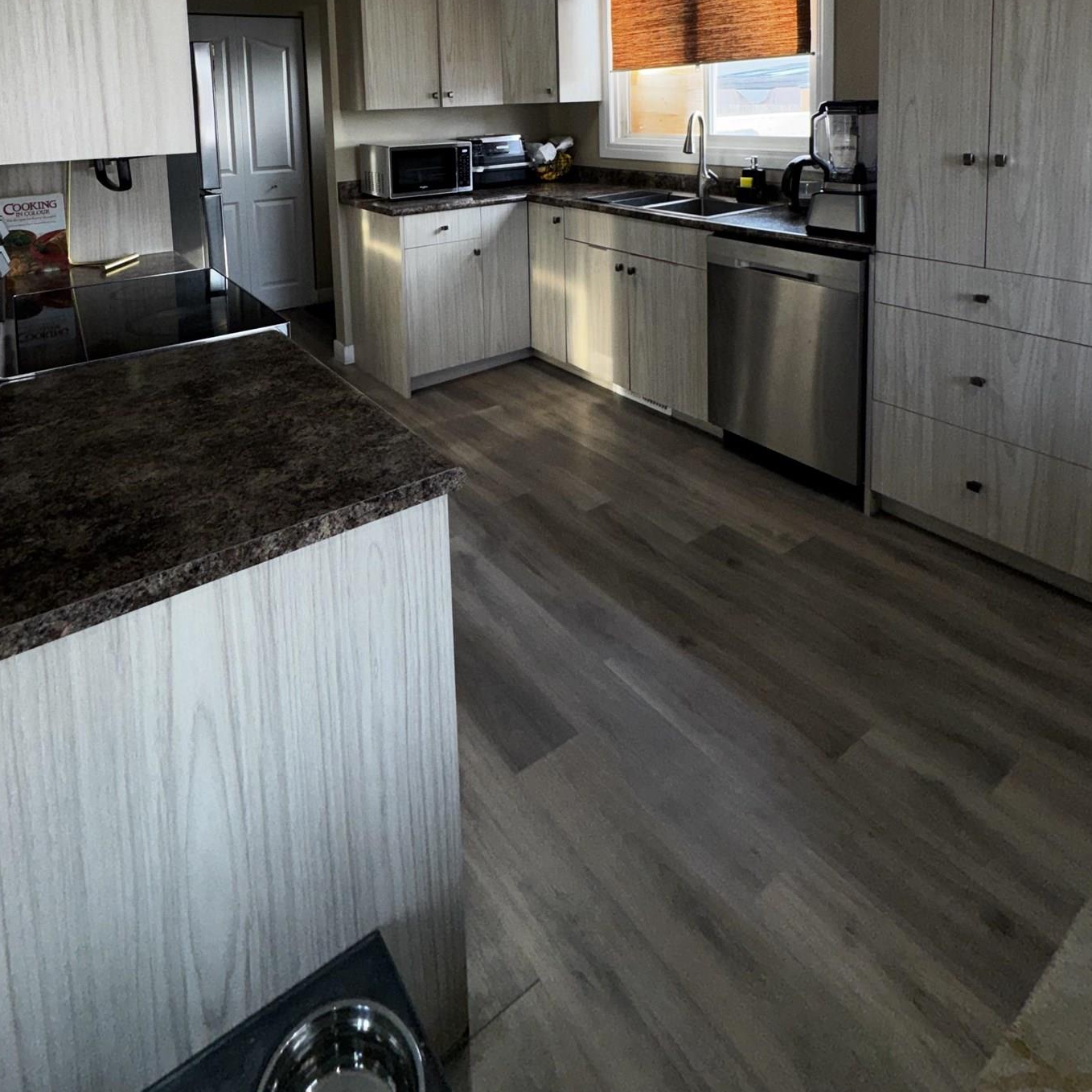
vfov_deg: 63.7
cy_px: 171
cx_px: 471
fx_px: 749
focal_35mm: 21
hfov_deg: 71.8
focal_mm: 2.22
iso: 40
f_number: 2.2
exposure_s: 1/122
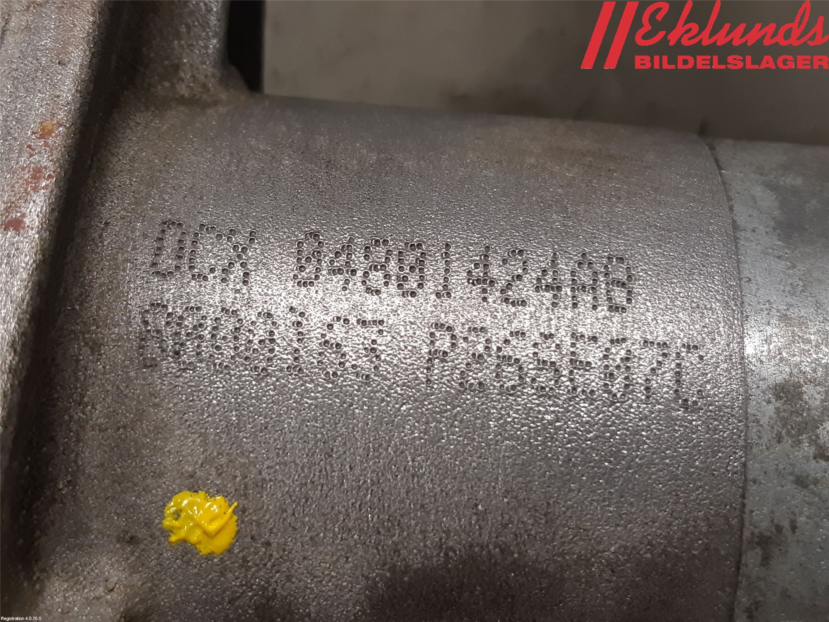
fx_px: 623
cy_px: 311
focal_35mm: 26
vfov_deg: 53.1
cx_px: 414
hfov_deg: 67.3
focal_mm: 3.93
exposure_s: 1/50
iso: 80
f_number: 1.7
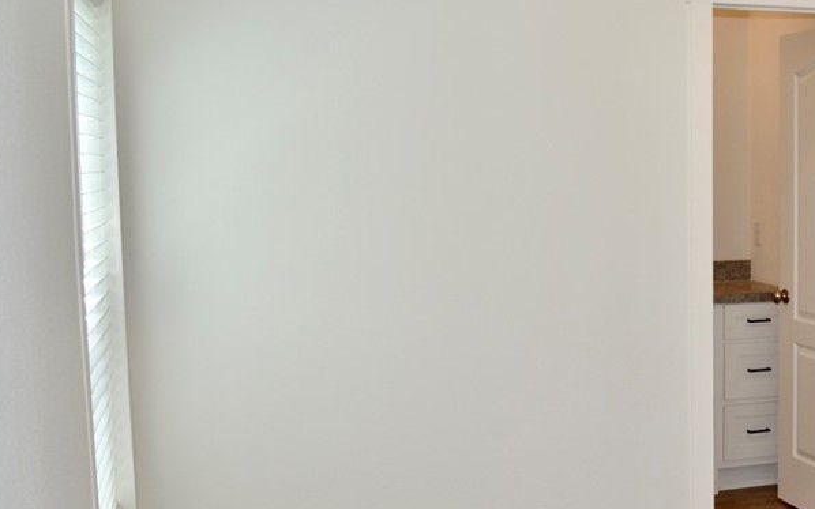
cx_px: 688
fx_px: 1044
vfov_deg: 27.4
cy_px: 264
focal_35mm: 47
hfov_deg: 40.3
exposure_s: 1/60
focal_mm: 18
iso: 200
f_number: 6.3
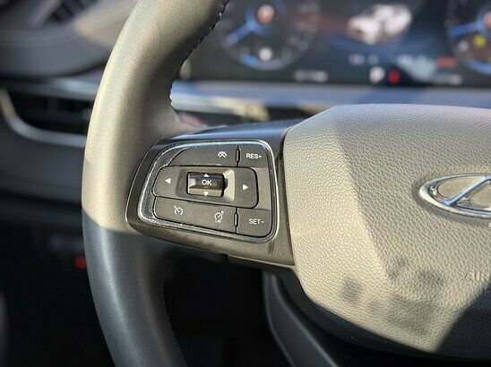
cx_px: 246
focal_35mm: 48
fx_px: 680
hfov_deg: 39.7
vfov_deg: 30.2
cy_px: 184
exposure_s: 1/145
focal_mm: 6.76
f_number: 1.78
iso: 80
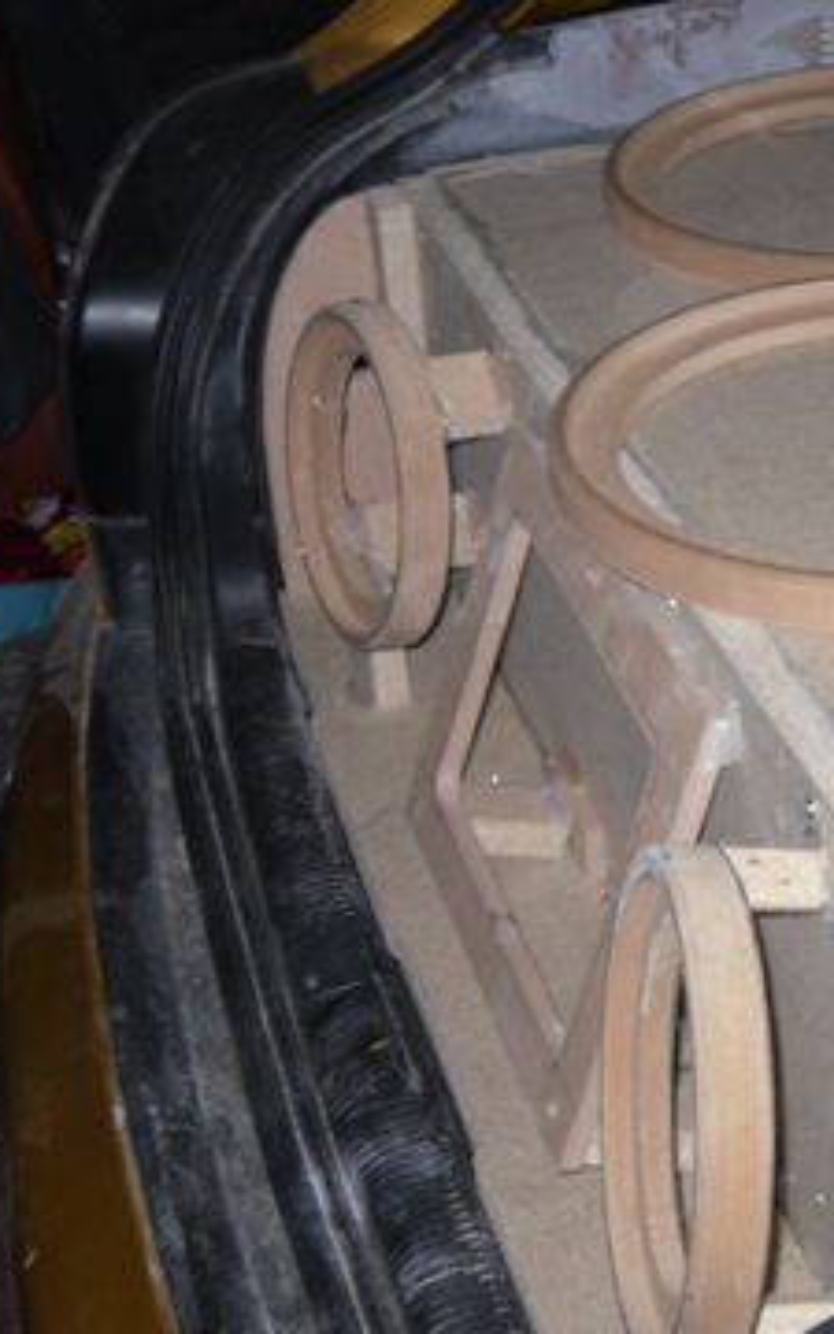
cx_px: 953
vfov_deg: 31.1
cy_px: 652
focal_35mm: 66
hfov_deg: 18.8
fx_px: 2400
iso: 80
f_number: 3.5
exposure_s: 1/45
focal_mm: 6.3
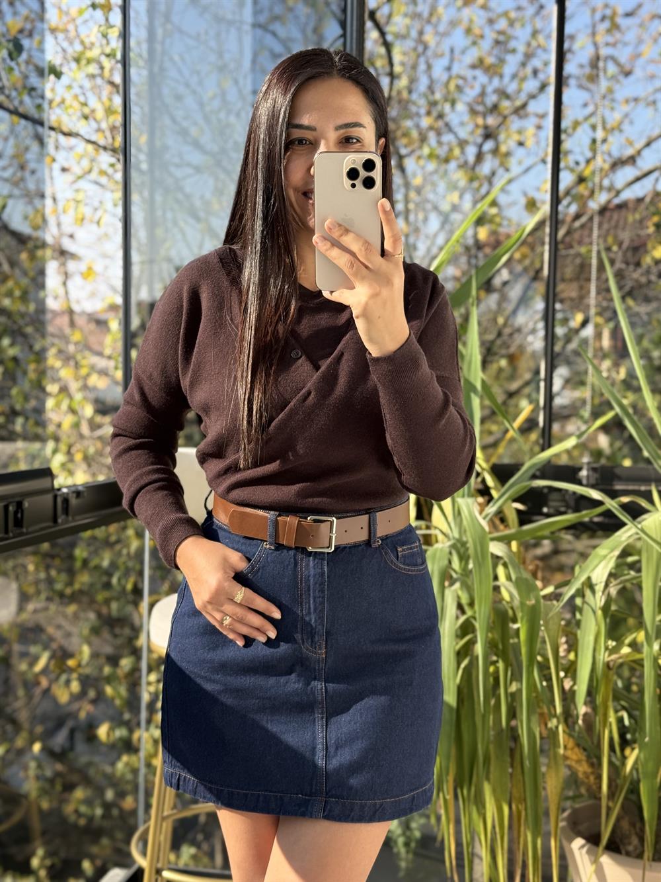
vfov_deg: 39.7
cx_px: 330
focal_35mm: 48
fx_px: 1222
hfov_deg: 30.3
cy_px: 441
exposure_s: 1/846
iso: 80
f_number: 1.78
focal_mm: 6.76
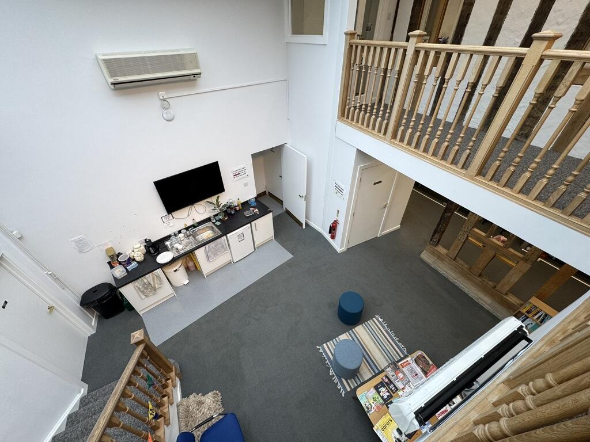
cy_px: 221
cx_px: 295
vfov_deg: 85.7
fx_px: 239
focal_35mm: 14
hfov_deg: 102.1
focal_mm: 2.22
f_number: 2.2
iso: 64
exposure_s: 1/100
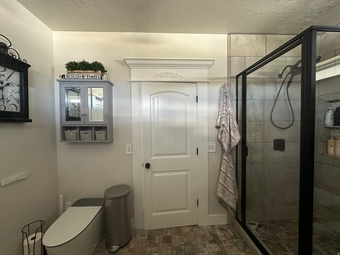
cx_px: 170
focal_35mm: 14
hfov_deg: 102.1
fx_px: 138
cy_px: 128
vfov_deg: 85.7
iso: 320
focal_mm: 2.22
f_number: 2.2
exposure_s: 1/60
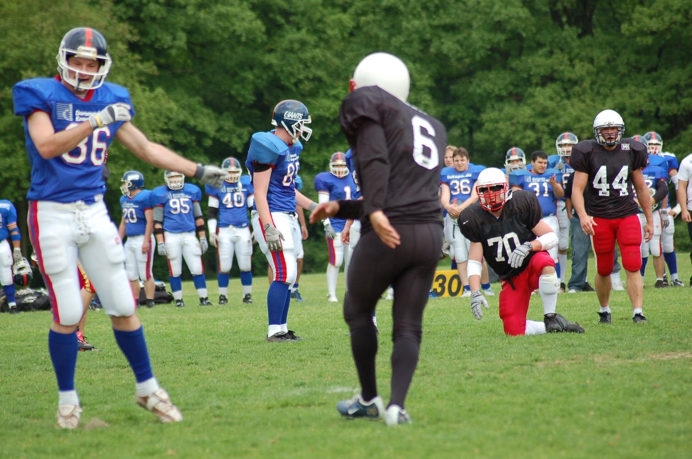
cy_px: 230
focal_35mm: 255
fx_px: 4892
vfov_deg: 5.4
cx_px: 346
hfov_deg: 8.1
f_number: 4.8
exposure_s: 1/800
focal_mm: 170
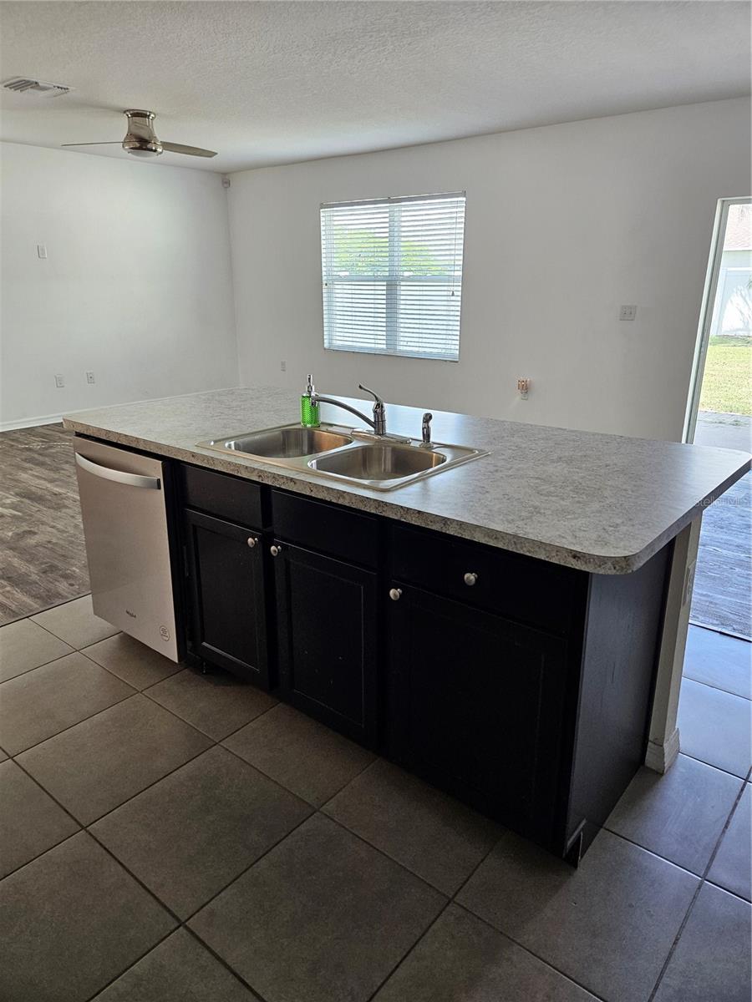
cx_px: 376
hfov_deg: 58.9
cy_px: 501
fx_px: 666
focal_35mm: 23
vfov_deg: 73.9
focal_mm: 5.4
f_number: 1.8
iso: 200
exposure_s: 1/120
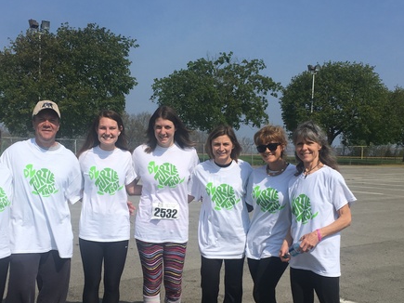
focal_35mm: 48
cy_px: 203
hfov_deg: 39.6
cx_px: 169
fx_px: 560
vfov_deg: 30.0
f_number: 2.2
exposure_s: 1/3077
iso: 25
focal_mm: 4.15
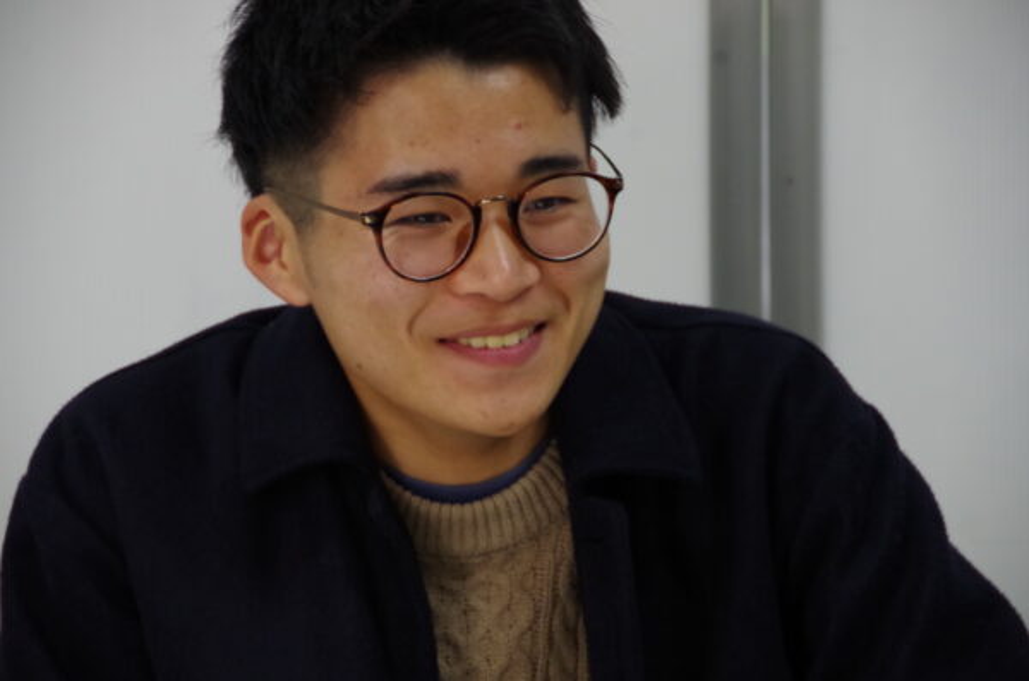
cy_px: 340
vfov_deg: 9.1
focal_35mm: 150
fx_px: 4277
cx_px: 514
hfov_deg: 13.7
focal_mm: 100
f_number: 5.6
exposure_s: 1/50
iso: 1600
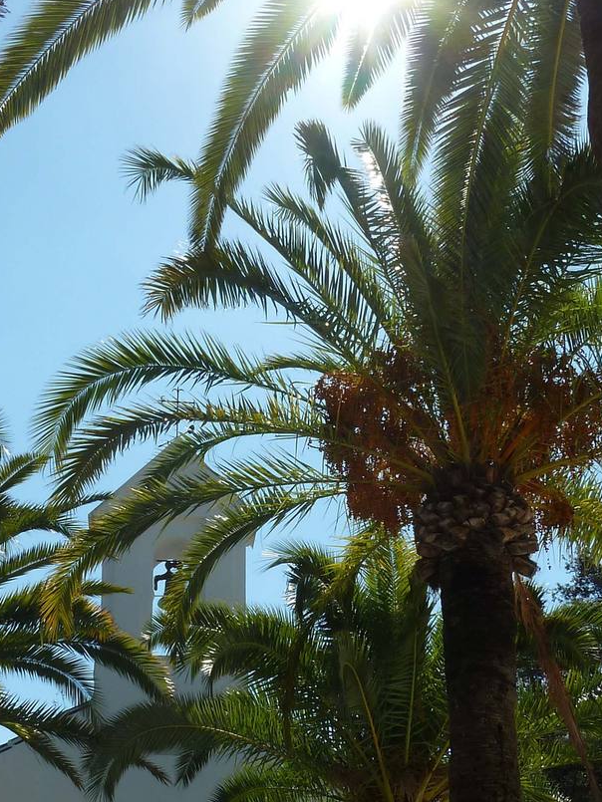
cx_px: 125
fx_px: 1692
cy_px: 508
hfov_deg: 20.0
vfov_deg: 26.6
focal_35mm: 73
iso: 80
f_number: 5.6
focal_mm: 5.7
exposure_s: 1/500
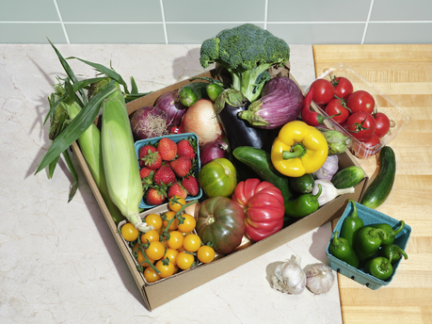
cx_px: 211
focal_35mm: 46
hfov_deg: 41.2
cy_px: 167
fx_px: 574
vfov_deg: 31.5
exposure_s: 1/20
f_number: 16
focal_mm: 55
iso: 200
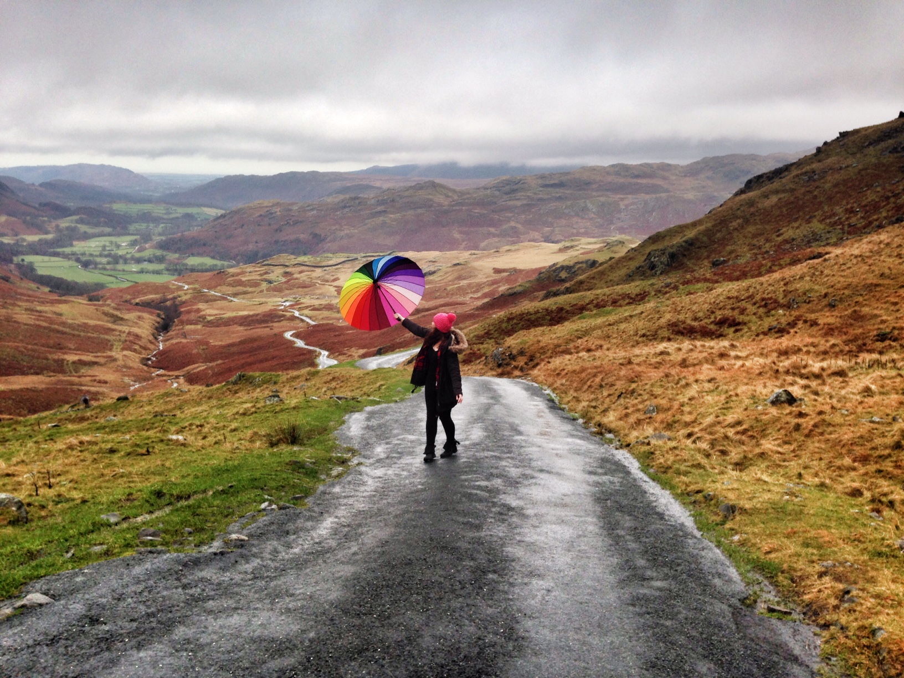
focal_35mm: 33
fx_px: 862
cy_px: 339
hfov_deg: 55.4
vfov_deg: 42.9
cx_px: 452
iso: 50
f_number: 2.4
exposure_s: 1/138
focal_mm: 4.12
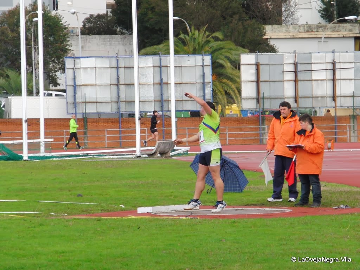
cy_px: 135
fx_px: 2070
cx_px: 180
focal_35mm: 199
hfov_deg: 9.9
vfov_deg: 7.5
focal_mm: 35.1
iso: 200
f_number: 4.3
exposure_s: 1/320
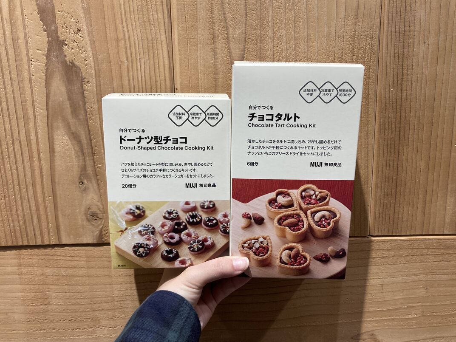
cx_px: 231
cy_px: 174
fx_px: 395
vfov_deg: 46.8
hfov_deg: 60.0
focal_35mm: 30
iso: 50
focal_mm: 3.99
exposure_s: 1/60
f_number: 1.8
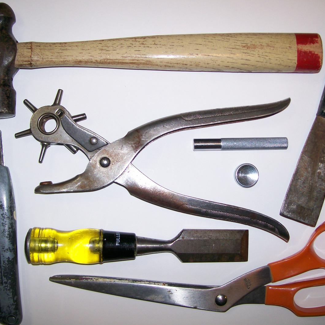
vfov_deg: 39.2
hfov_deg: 39.1
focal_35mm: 43
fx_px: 457
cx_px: 177
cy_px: 162
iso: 80
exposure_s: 1/64
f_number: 2.7
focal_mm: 6
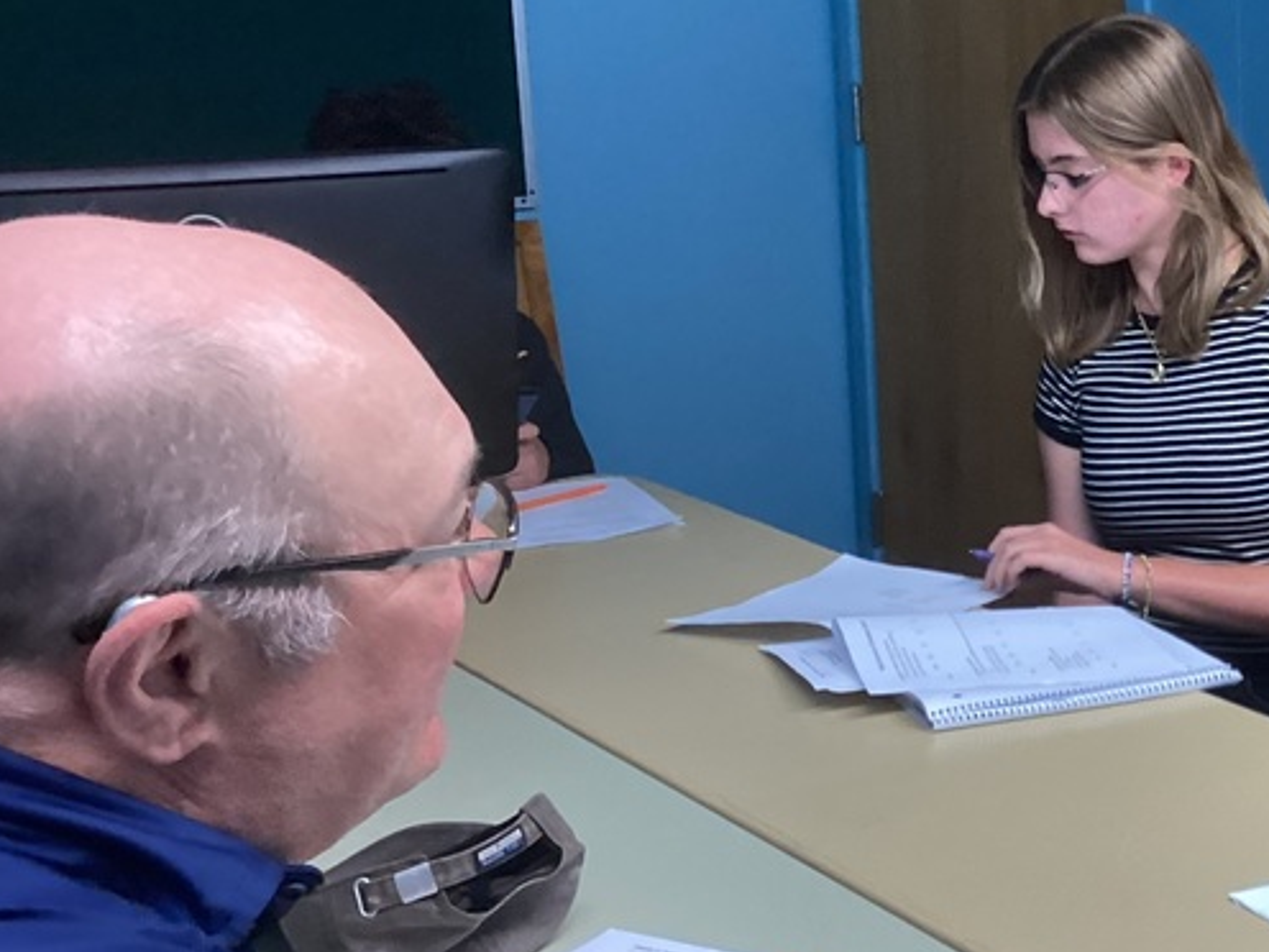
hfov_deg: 28.3
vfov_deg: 22.9
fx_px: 2346
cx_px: 1282
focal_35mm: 64
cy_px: 443
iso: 320
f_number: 2.4
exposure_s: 1/60
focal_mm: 3.3
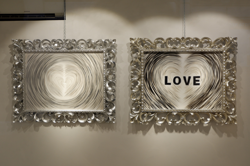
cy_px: 83
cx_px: 125
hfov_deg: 41.9
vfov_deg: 28.6
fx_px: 326
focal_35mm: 47
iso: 250
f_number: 4.7
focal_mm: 31
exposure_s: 1/70
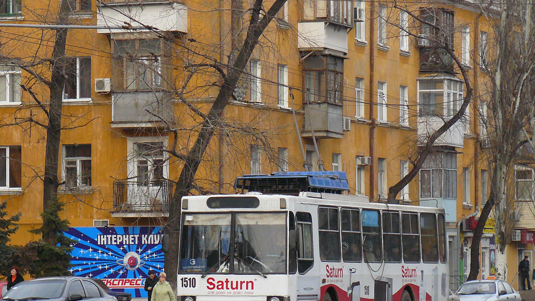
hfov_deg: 12.7
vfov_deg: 7.2
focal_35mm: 169
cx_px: 267
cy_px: 192
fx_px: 2397
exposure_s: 1/500
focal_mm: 25.7
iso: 200
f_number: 3.3
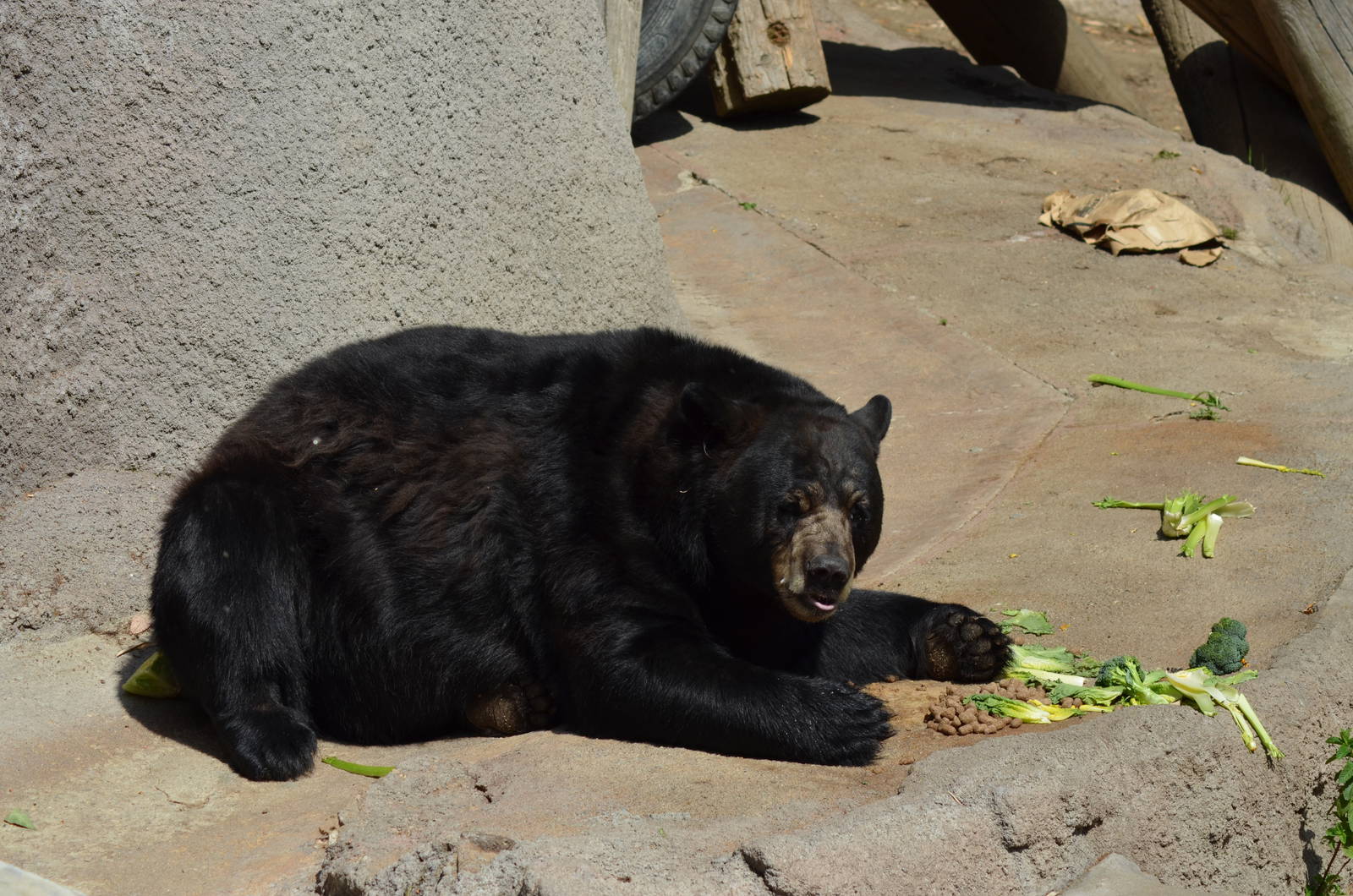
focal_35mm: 147
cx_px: 676
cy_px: 448
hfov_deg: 14.0
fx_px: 5514
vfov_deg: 9.3
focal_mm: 98
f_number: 7.1
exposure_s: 1/800
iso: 200
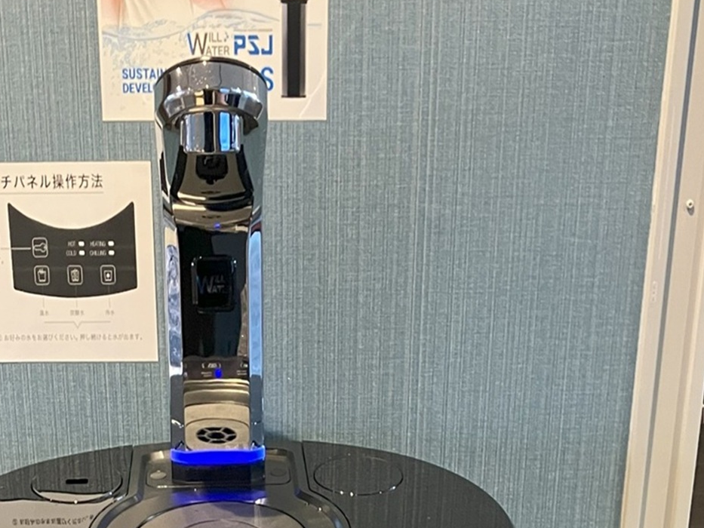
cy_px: 401
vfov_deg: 31.6
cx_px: 253
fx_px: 915
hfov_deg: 41.7
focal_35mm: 45
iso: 320
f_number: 1.8
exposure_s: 1/60
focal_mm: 3.99
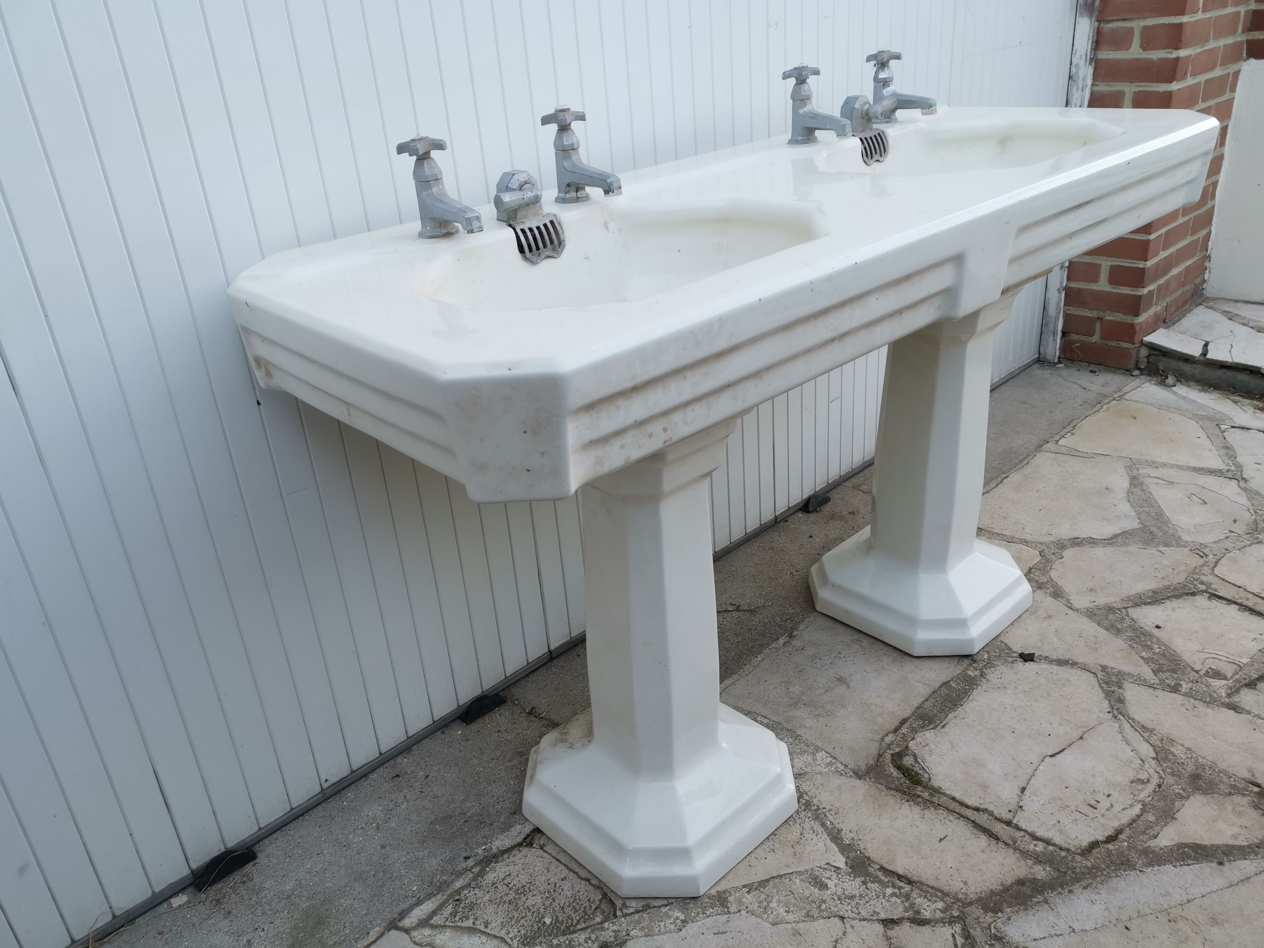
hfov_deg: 65.3
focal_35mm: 27
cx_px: 632
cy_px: 474
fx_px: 986
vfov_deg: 51.4
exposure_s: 1/182
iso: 50
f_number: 1.8
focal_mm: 5.58
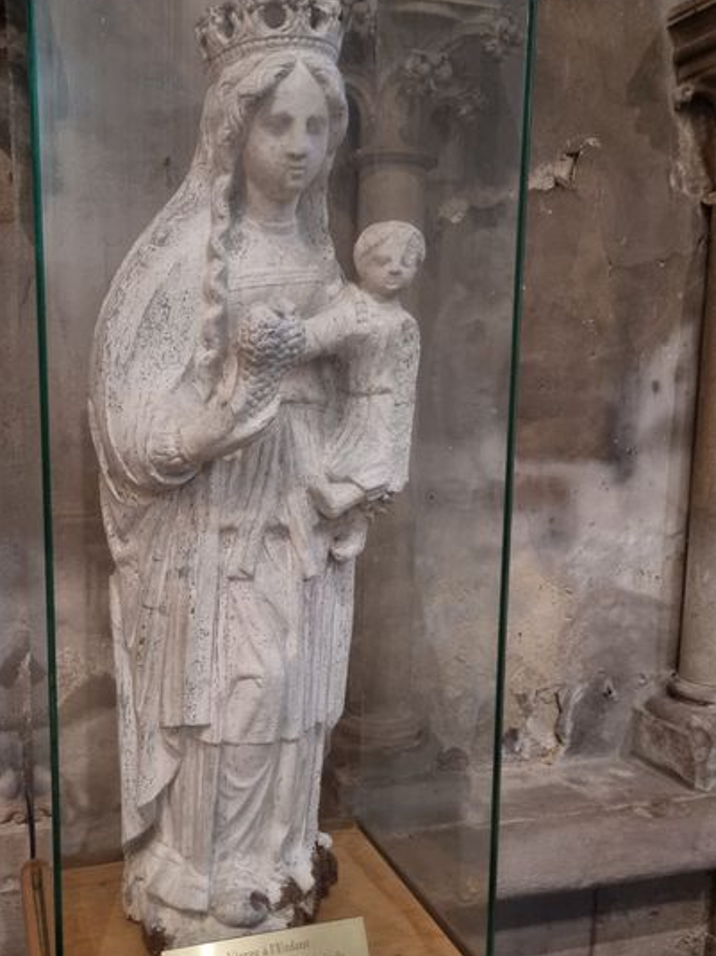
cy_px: 515
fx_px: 938
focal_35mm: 34
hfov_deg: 41.4
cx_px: 263
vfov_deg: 53.9
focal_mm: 5.4
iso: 640
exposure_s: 1/25
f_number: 1.8
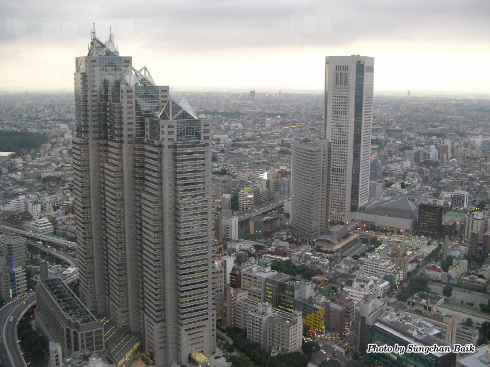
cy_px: 184
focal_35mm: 38
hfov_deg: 49.0
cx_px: 245
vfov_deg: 37.7
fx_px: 538
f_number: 2.8
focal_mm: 8
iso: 100
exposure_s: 1/12.6
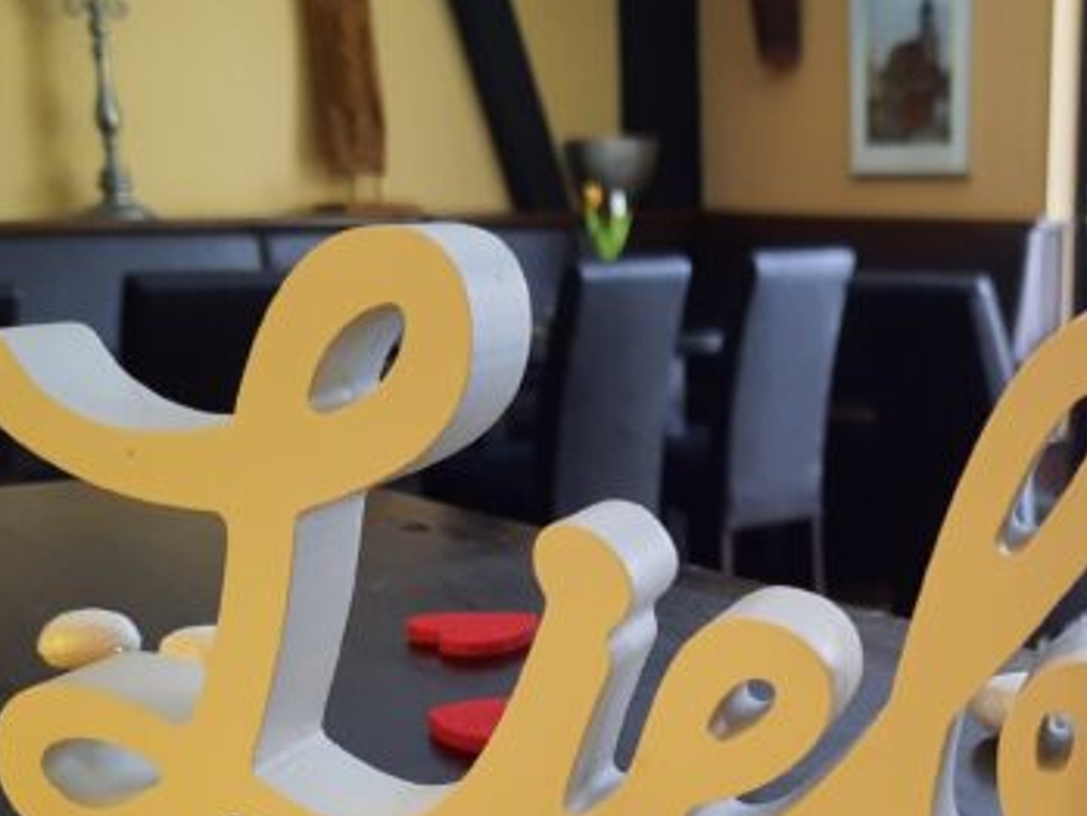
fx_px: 1728
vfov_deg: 26.0
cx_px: 841
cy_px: 676
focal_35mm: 55
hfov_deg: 34.1
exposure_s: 1/25
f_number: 2
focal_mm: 4.6
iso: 400
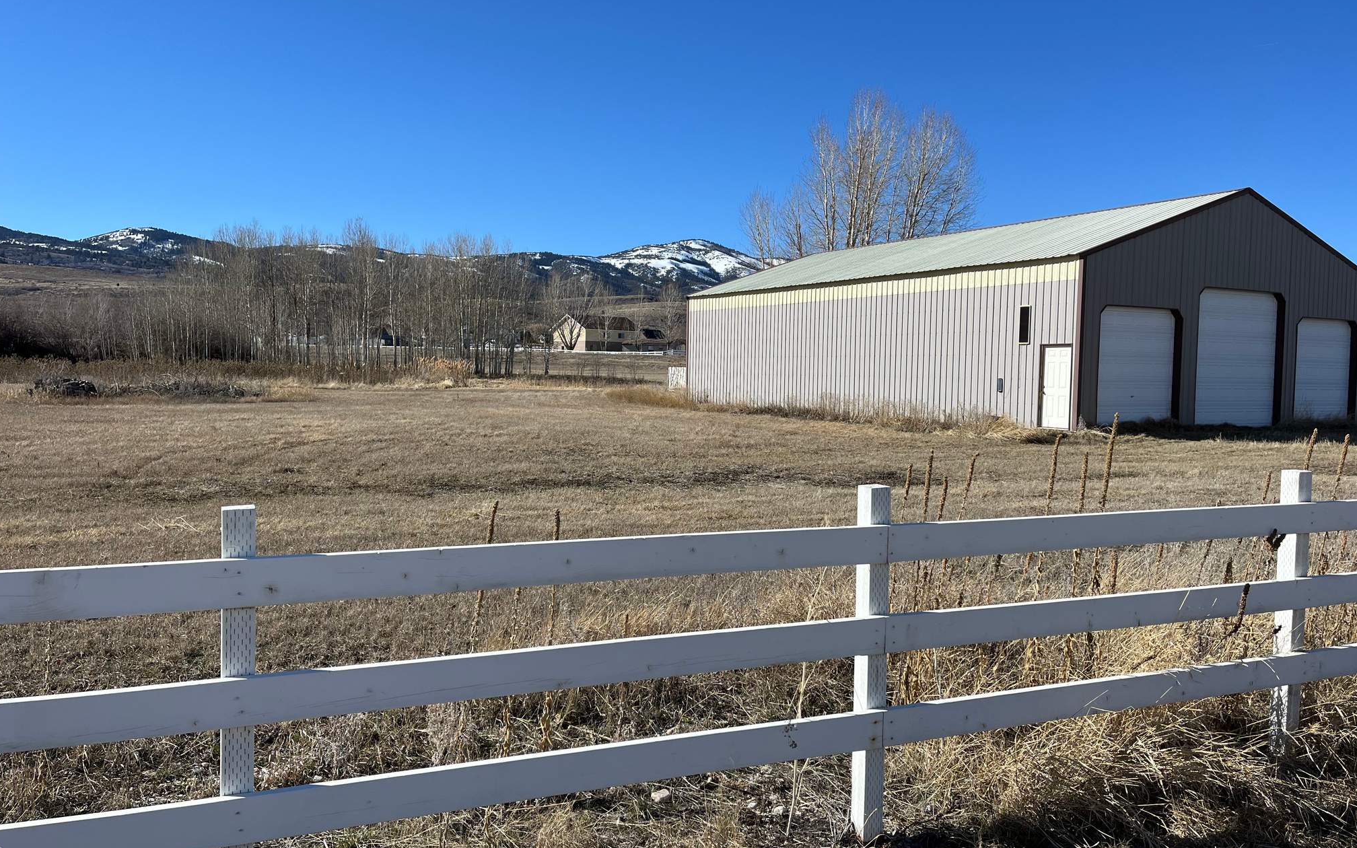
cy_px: 412
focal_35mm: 28
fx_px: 1036
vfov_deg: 44.5
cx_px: 671
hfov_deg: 66.5
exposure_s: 1/4310
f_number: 1.6
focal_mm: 5.1
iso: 50
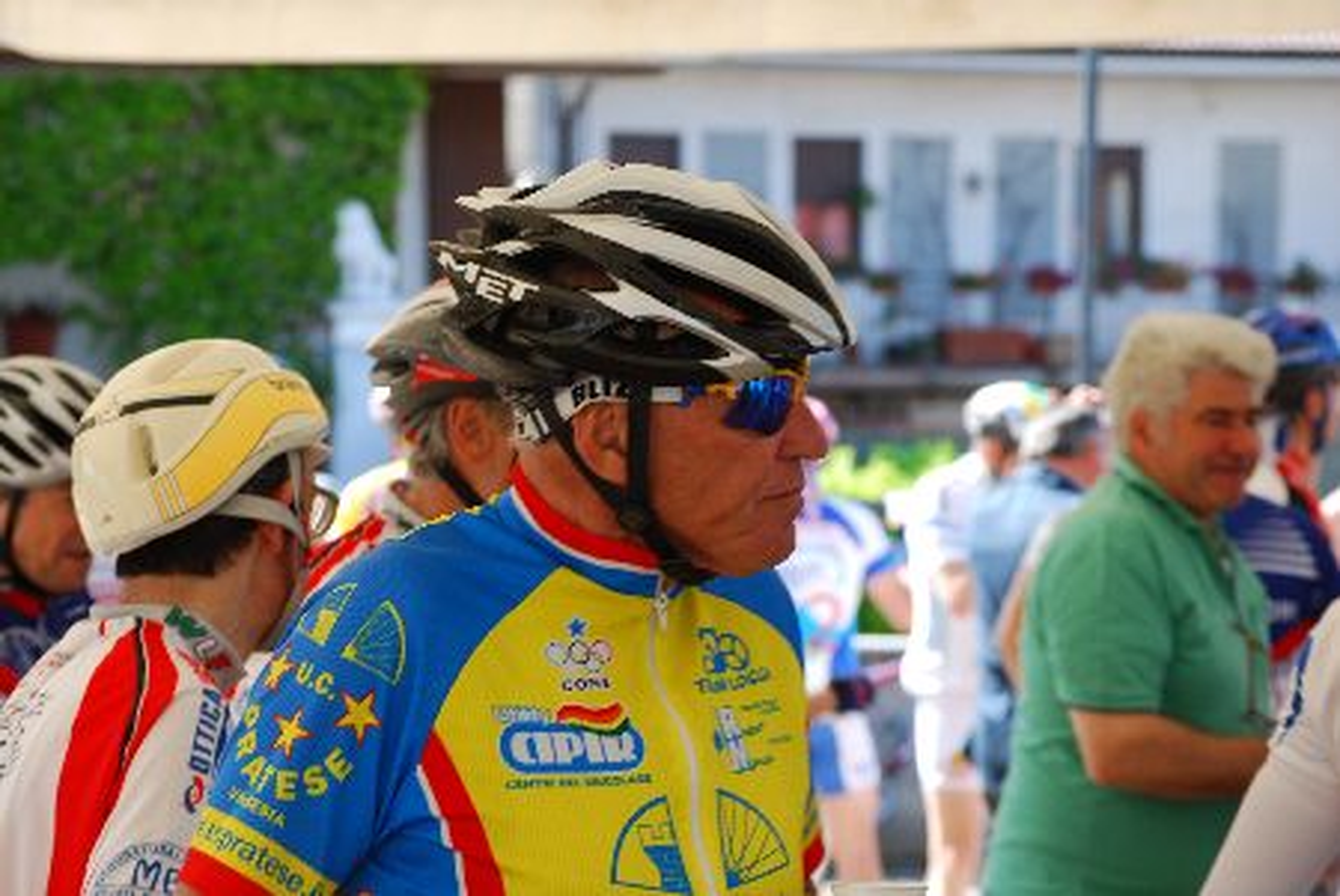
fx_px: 5477
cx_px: 670
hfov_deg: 13.9
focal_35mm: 147
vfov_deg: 9.4
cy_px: 448
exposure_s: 1/100
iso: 200
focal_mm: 98
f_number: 8
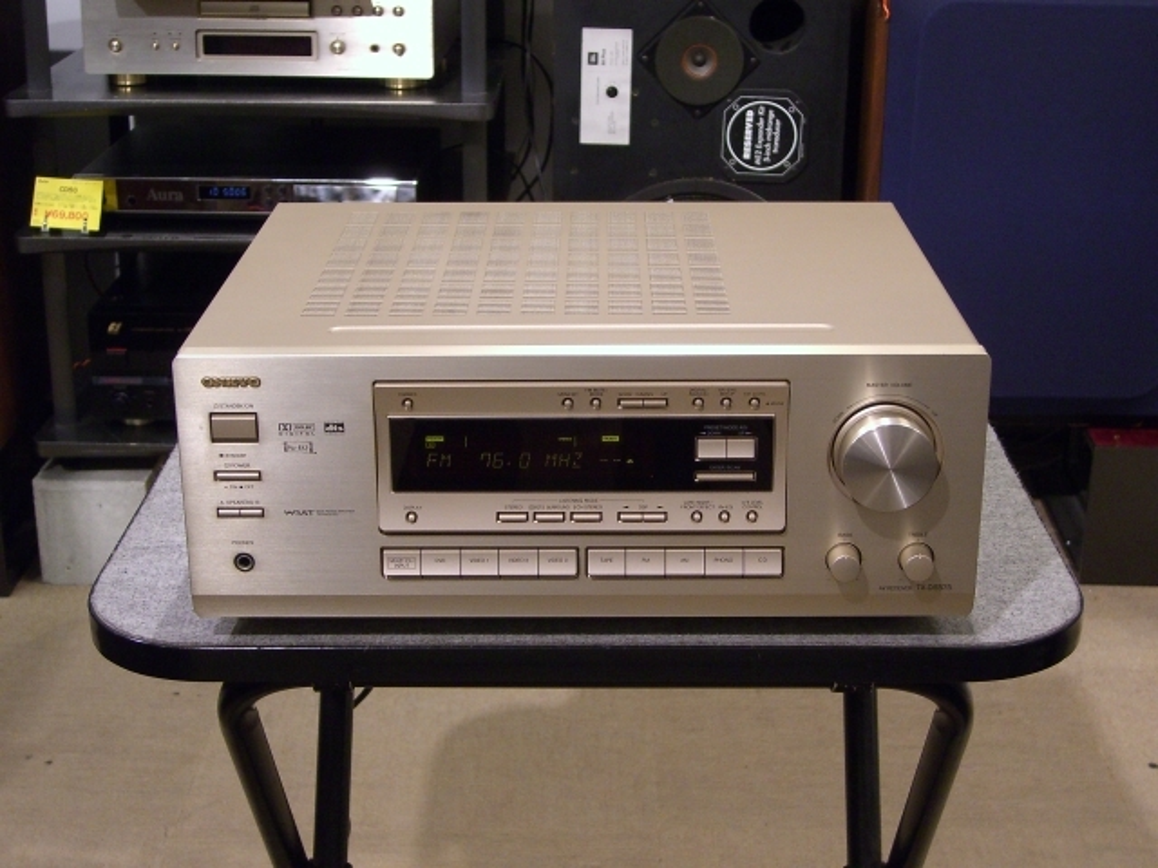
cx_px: 579
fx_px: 1907
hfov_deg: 33.8
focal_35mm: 57
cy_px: 434
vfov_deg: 25.7
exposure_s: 1/20
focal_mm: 11.8
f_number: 3.6
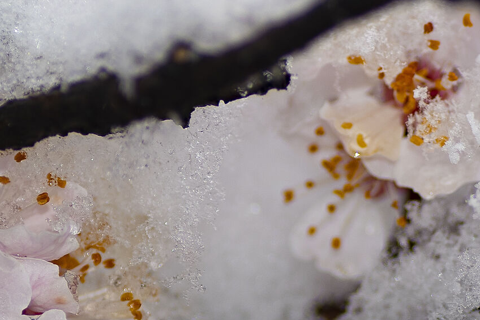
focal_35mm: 382
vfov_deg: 3.6
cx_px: 122
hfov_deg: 5.4
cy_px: 285
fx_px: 5092
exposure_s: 1/200
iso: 100
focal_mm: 90
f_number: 4
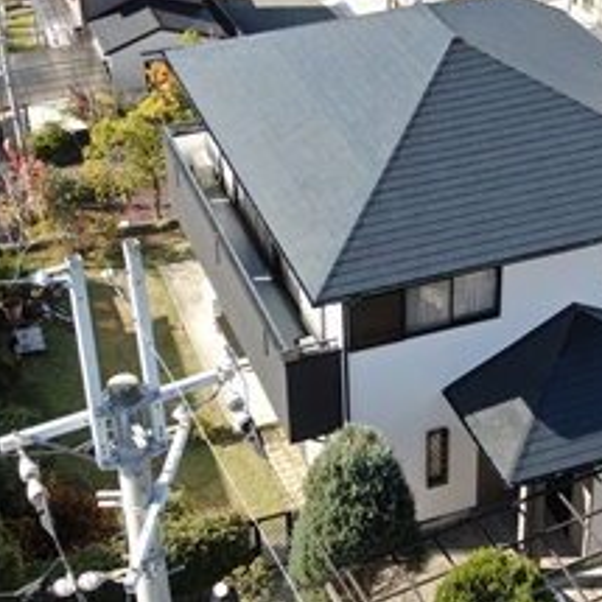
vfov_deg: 25.0
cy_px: 241
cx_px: 389
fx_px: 1358
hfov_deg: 24.9
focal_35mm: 69
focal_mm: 8.6
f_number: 3.8
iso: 100
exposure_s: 1/240
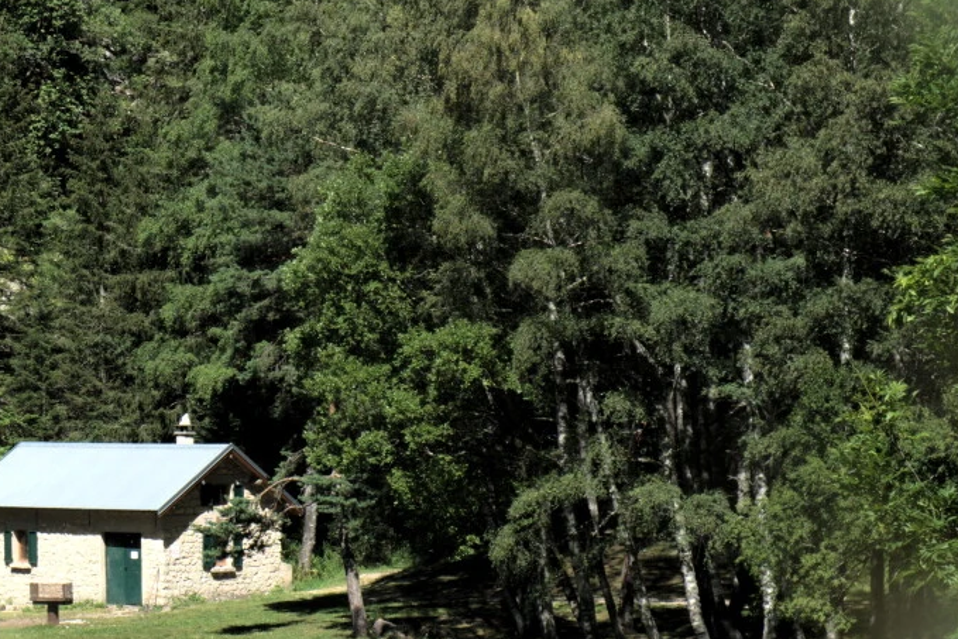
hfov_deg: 10.4
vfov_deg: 7.0
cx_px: -201
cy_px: 329
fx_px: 5190
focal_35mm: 195
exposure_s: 1/125
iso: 160
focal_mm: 46.3
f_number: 10
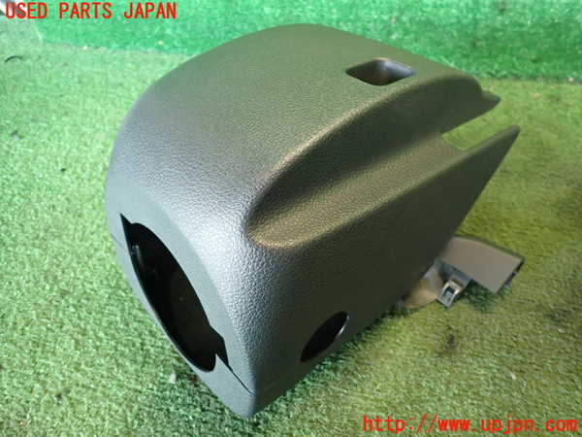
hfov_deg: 69.4
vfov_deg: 54.9
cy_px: 218
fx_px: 420
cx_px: 291
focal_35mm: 25
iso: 320
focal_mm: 4.5
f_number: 2
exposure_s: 1/30
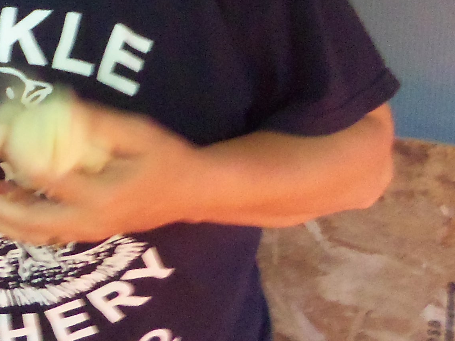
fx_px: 1381
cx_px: -72
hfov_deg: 17.9
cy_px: 44
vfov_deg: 14.0
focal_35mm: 105
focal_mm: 5.1
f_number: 3.9
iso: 400
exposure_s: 1/20
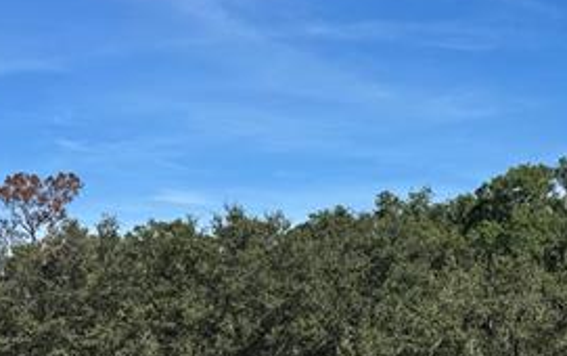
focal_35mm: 96
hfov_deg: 20.7
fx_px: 1485
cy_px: 538
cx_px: 607
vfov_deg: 12.9
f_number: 1.78
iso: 80
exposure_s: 1/4310
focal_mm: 6.76
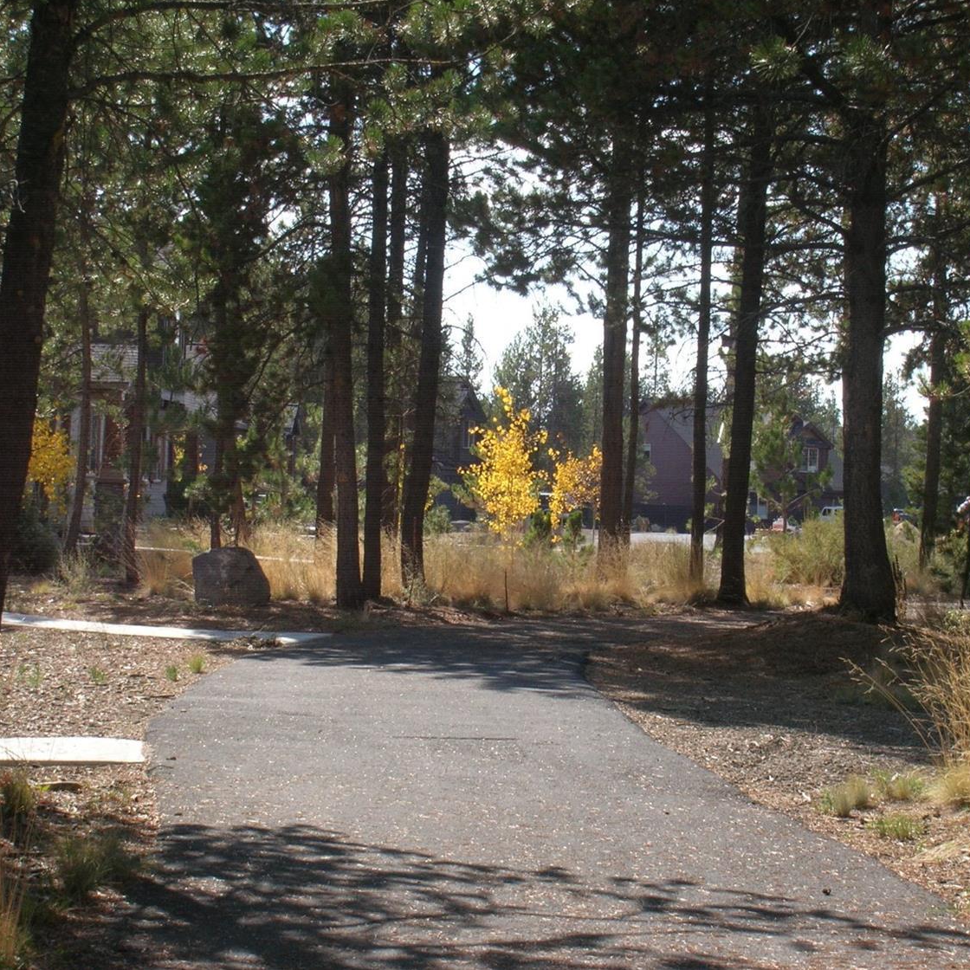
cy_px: 484
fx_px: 3075
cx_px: 523
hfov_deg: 17.9
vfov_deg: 17.9
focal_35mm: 97
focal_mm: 13.6
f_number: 7.2
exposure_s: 1/87.3
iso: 50
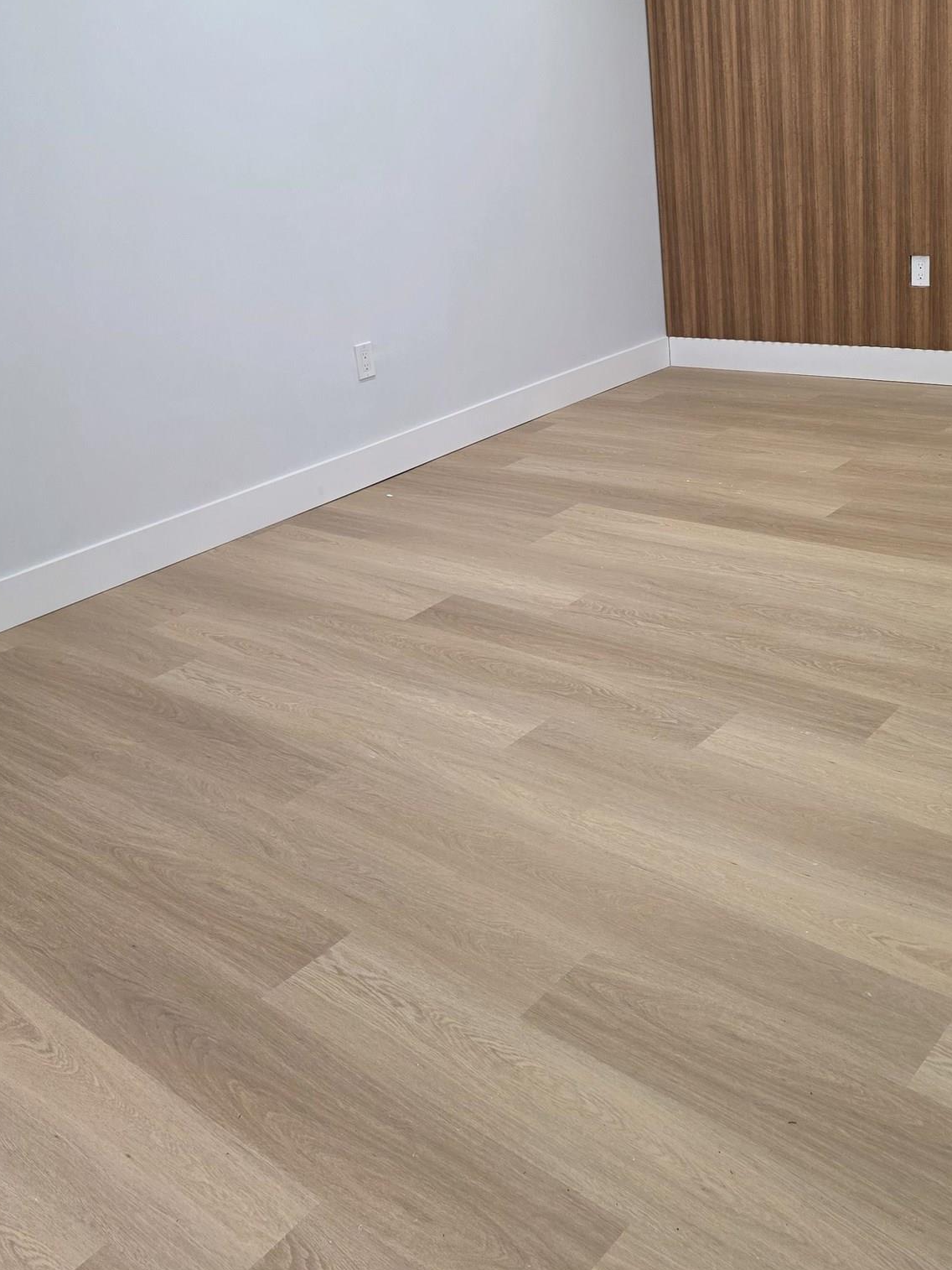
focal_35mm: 35
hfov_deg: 40.7
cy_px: 421
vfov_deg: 51.6
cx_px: 511
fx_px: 1283
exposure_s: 1/120
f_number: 1.7
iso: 200
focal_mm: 6.25
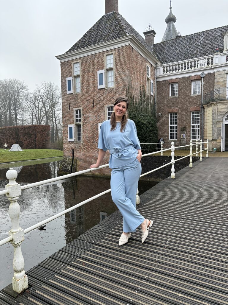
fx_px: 211
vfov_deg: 71.6
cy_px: 152
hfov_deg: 56.8
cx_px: 114
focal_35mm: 24
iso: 80
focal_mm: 6.86
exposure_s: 1/623
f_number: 1.78
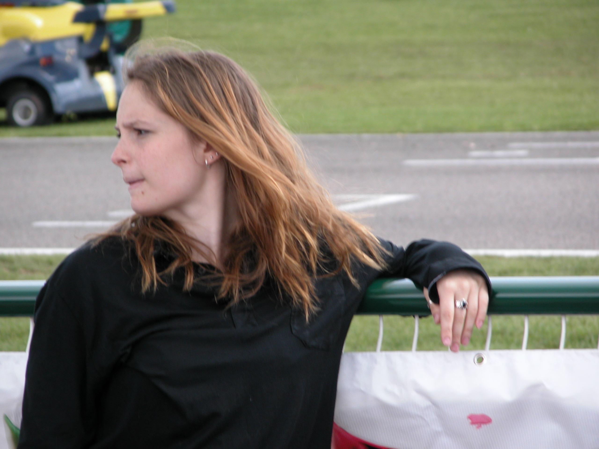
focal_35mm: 280
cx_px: 300
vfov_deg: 5.3
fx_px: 4845
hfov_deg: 7.1
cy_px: 224
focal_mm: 71.2
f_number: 4.2
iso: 100
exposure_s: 1/145
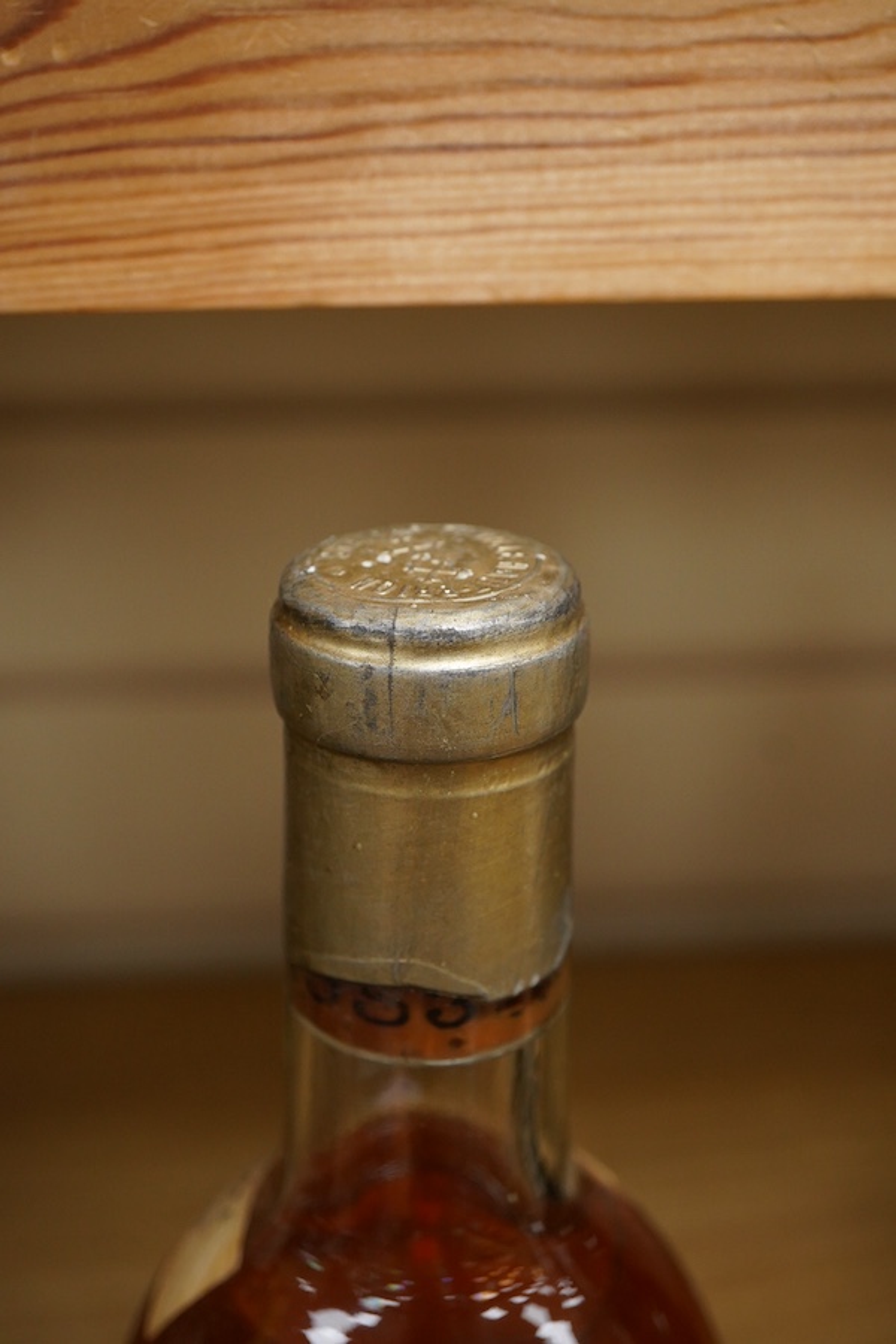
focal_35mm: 45
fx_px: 1680
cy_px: 672
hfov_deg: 29.9
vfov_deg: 43.6
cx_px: 448
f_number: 8
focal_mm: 30
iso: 1250
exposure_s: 1/125
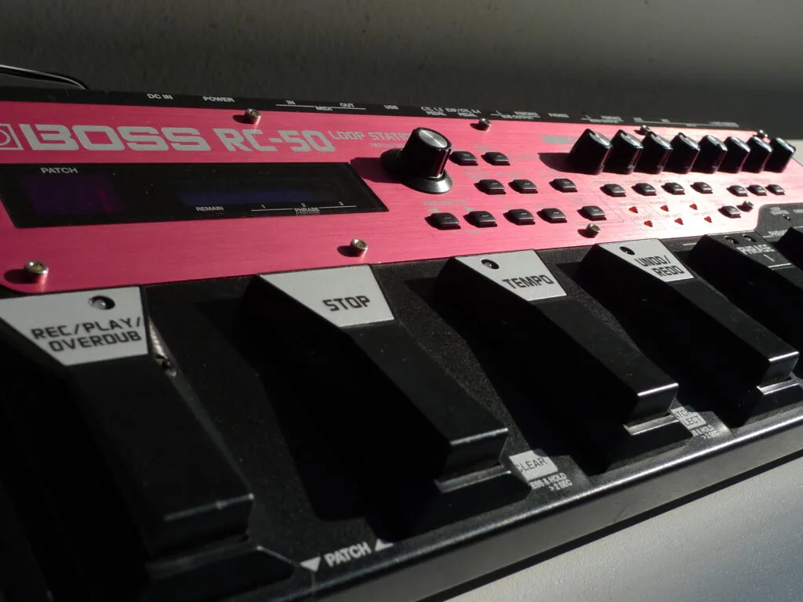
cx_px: 402
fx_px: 951
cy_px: 301
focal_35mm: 41
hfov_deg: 45.8
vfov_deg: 35.1
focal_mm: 8.8
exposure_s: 1/800
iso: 80
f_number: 4
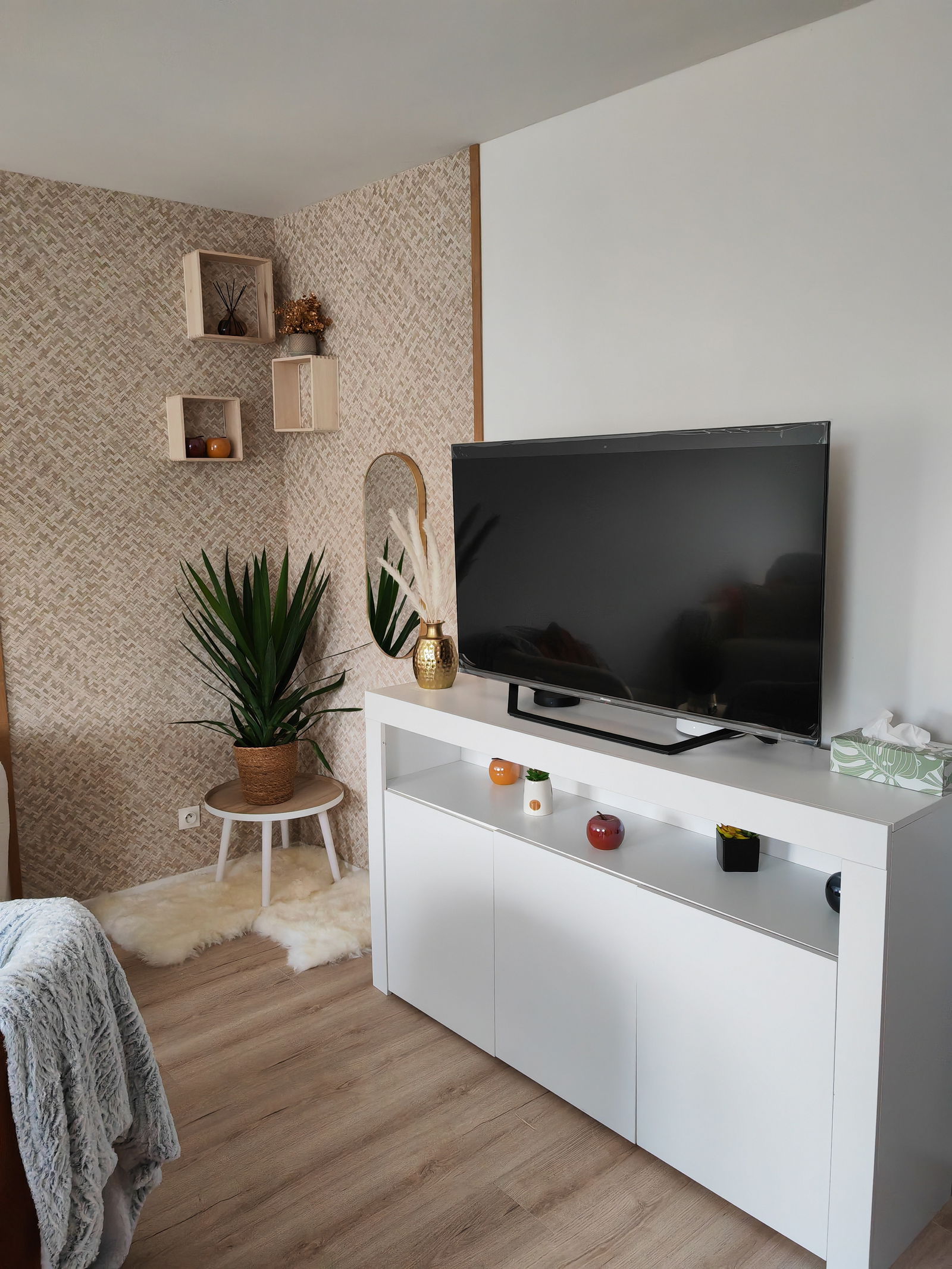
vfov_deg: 65.3
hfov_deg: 51.4
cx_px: 476
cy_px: 634
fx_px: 990
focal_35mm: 27
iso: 1250
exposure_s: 1/100
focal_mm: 5.53
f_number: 1.8
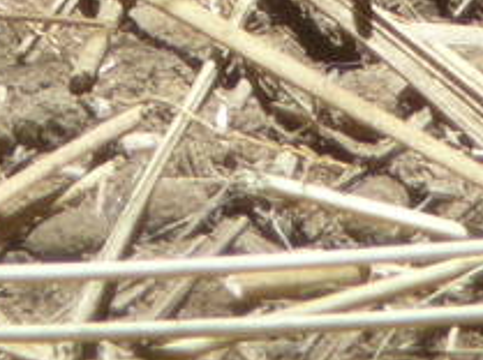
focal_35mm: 2148
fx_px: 29920
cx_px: 229
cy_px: -965
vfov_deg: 0.7
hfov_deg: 0.9
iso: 100
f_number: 4.9
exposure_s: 1/125
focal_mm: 47
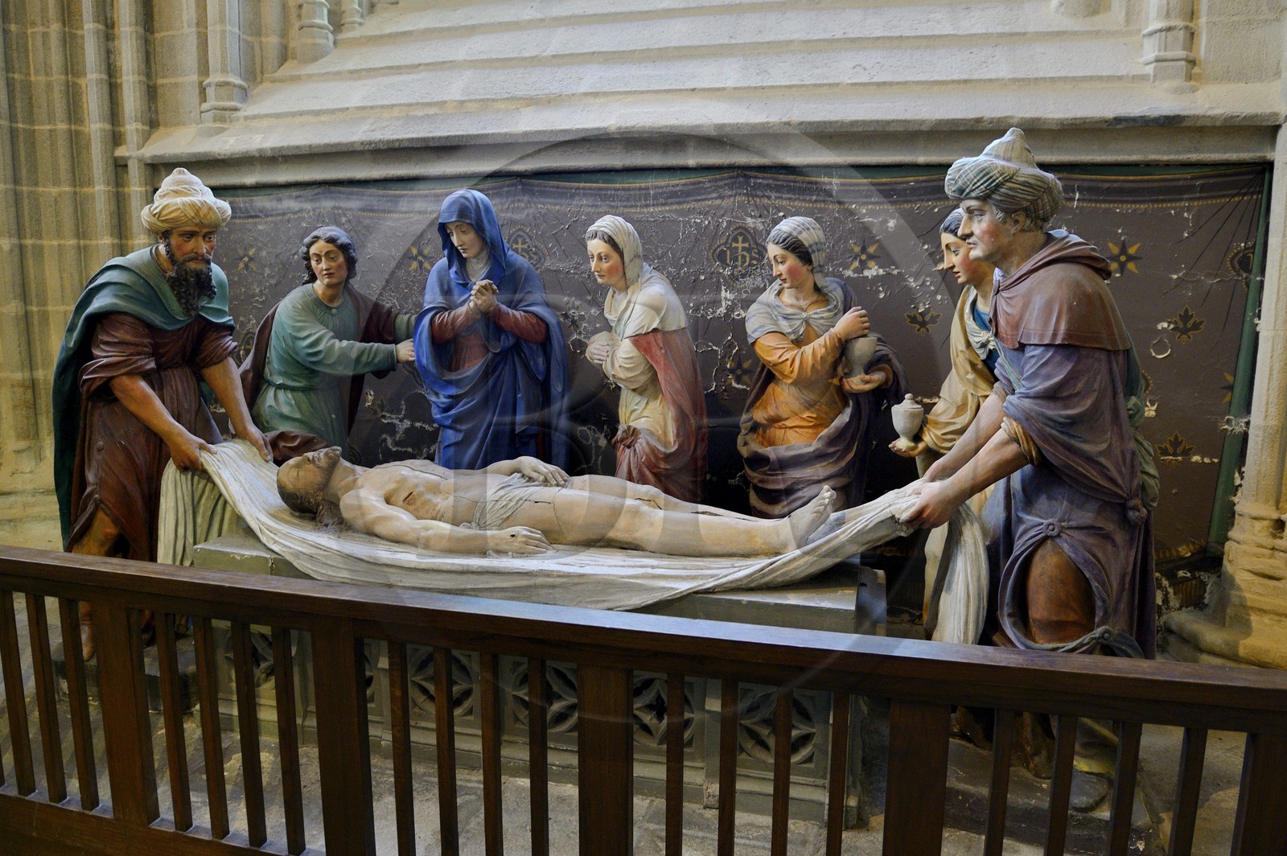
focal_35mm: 24
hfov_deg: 73.8
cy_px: 428
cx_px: 644
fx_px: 857
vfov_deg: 53.1
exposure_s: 1/10
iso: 1600
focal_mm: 24
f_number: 4
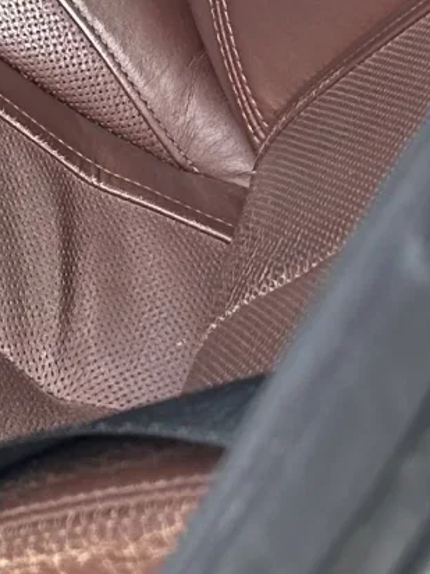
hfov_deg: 8.4
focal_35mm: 149
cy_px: -1064
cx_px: -854
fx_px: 2468
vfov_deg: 10.2
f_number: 1.78
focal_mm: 6.86
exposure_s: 1/135
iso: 64
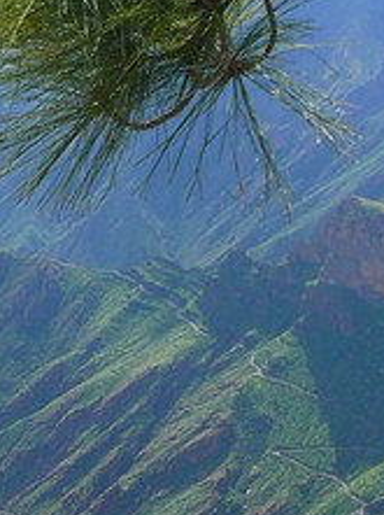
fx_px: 1765
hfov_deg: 11.9
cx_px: -170
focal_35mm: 119
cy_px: 564
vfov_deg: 16.1
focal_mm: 7.4
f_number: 4
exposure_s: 1/160
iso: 100
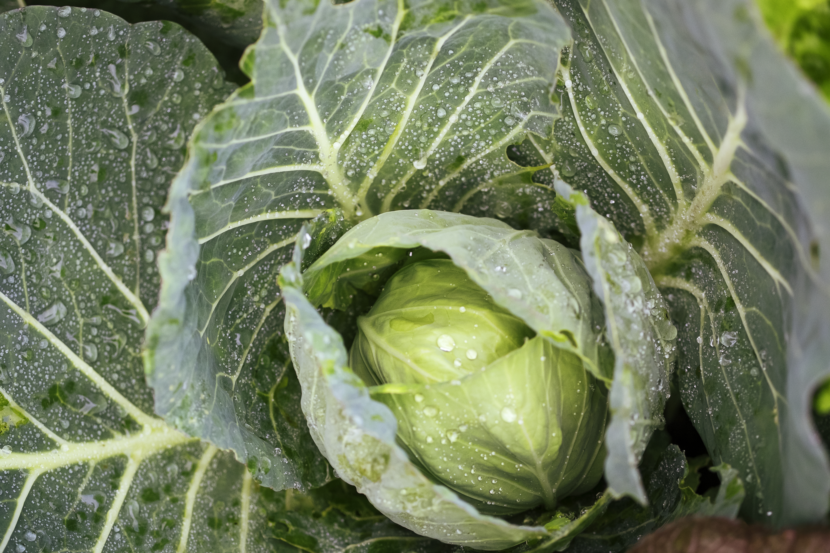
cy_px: 276
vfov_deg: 15.2
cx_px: 415
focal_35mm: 90
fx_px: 2075
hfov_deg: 22.6
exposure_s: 1/1200
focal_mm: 60
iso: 800
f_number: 2.8
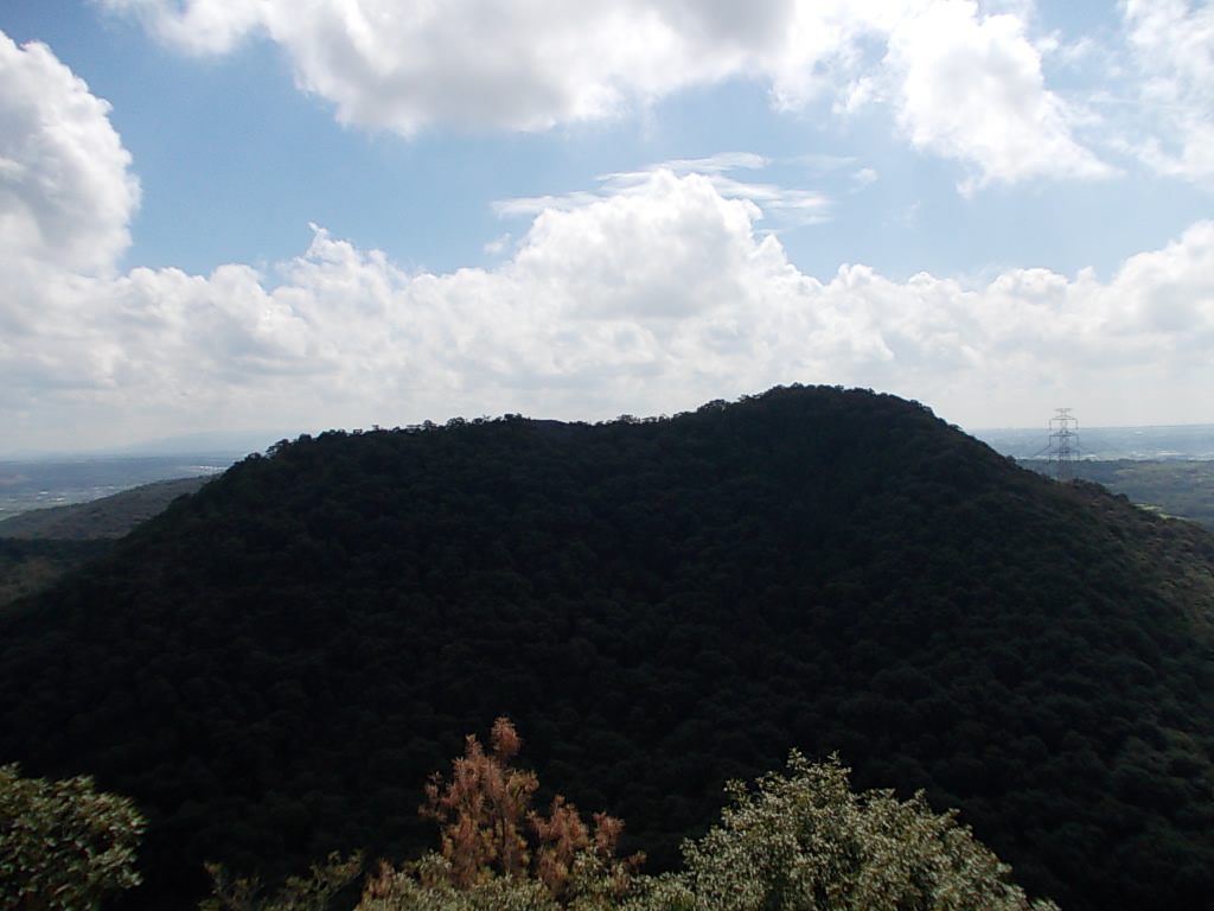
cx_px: 607
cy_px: 456
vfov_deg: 49.7
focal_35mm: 28
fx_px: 982
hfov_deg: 63.4
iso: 80
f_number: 5.4
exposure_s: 1/640
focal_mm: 4
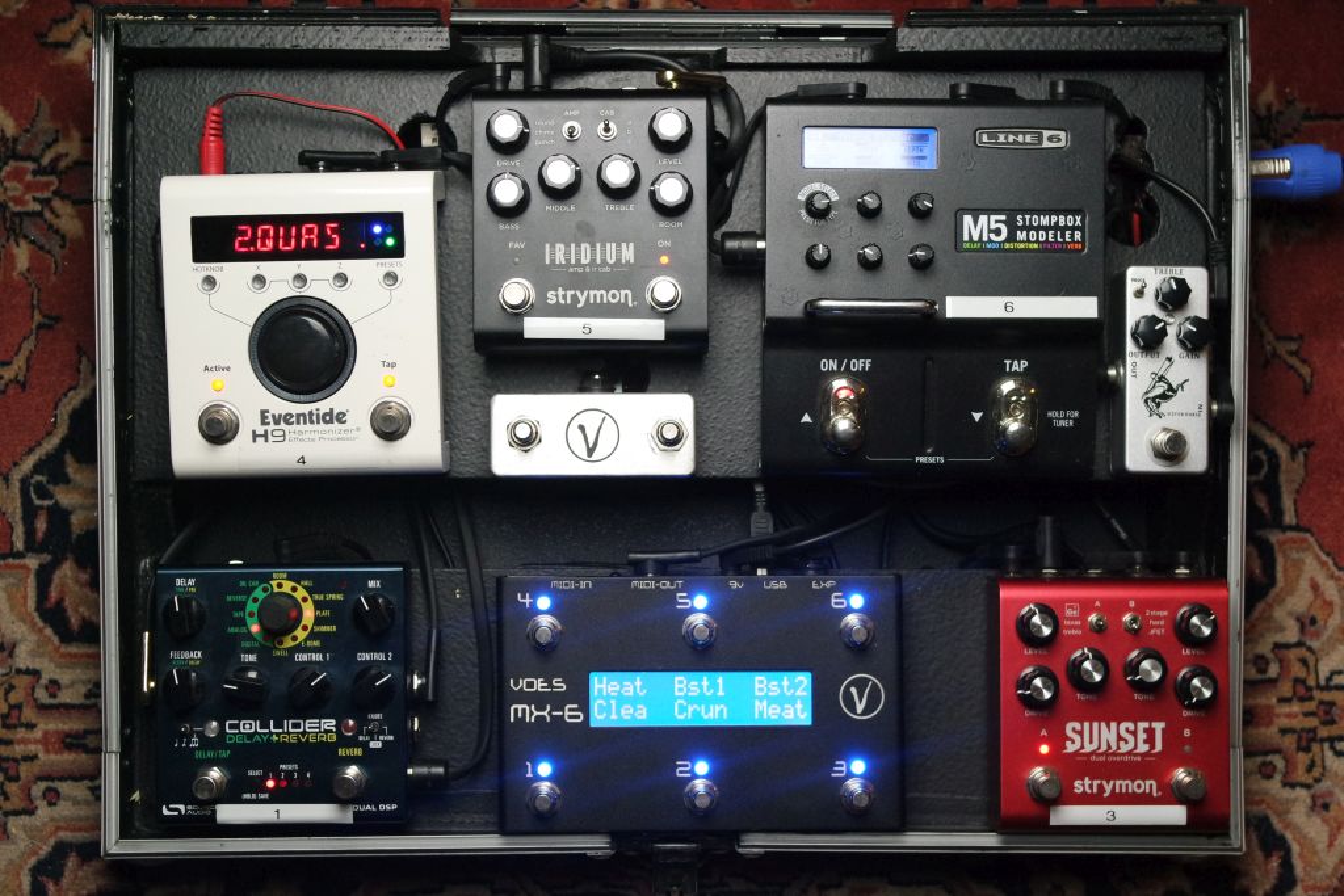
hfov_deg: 34.5
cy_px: 448
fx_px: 2165
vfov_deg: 23.4
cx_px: 672
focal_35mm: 58
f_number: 5
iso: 1600
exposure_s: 1/60
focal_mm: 38
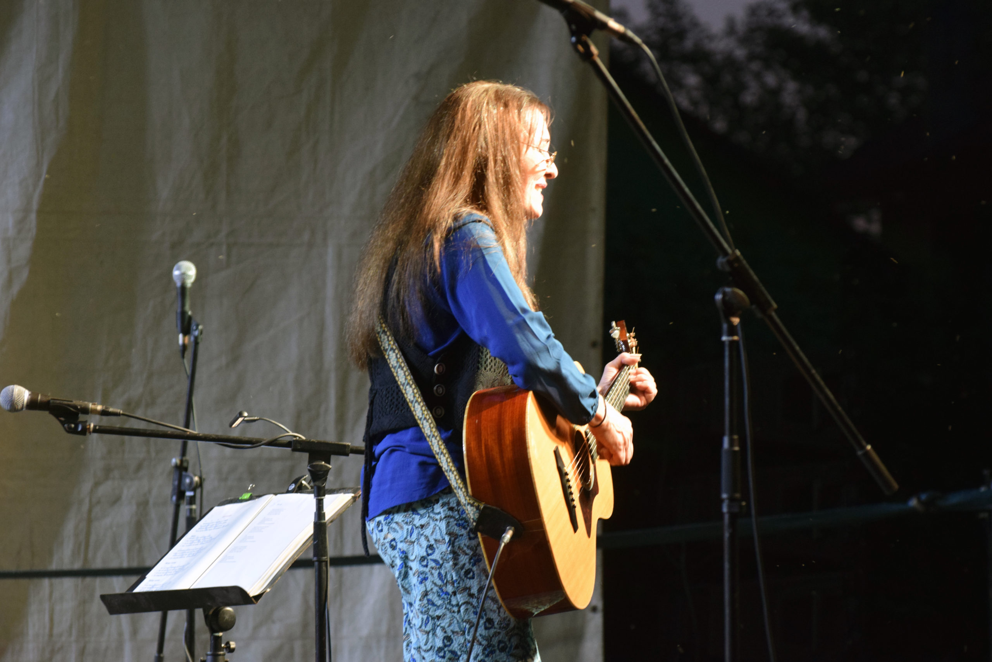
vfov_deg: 6.3
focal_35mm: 218
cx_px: 496
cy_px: 331
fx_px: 5993
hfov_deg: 9.5
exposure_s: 1/125
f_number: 4.8
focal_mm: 145
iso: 1800
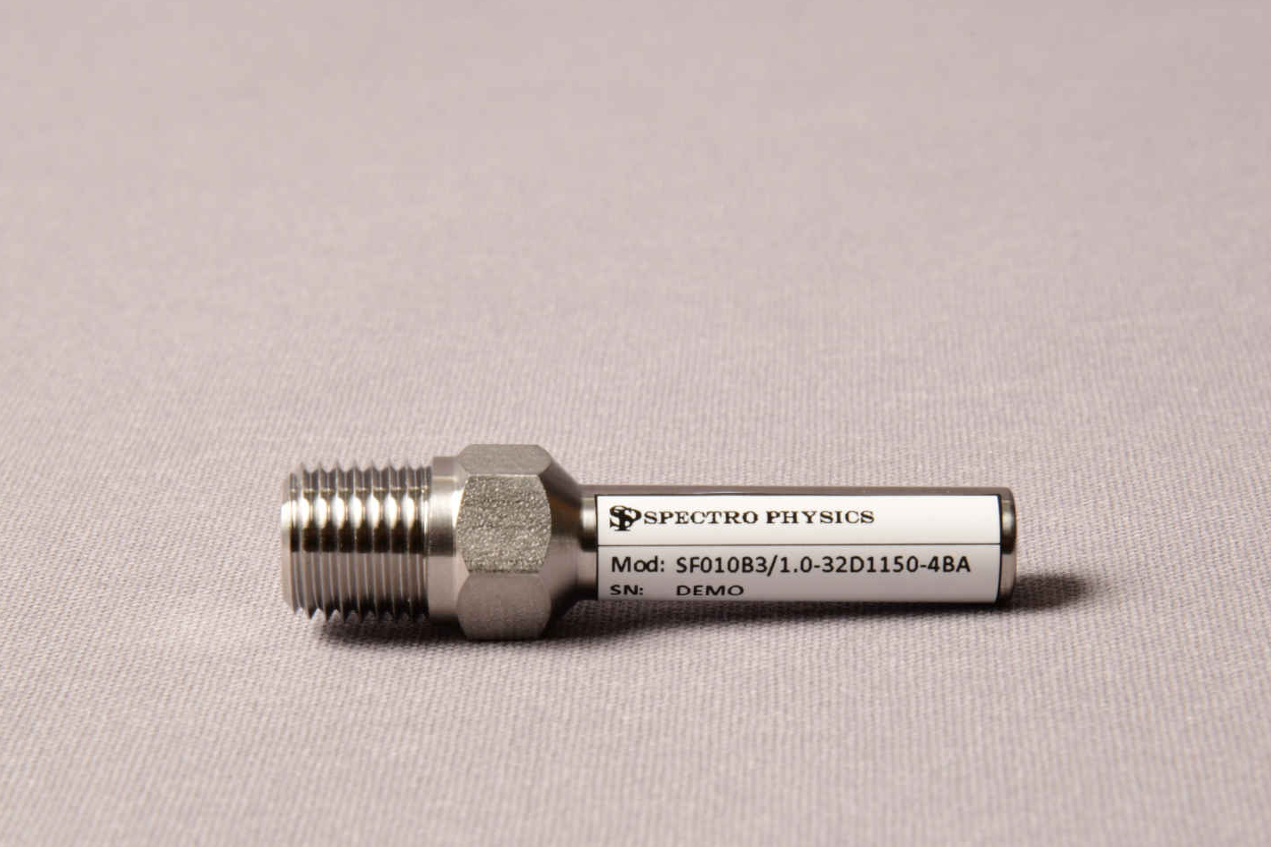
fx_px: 5930
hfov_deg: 12.2
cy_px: 573
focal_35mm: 168
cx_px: 679
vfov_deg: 8.2
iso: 800
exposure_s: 1/250
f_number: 22
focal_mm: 120
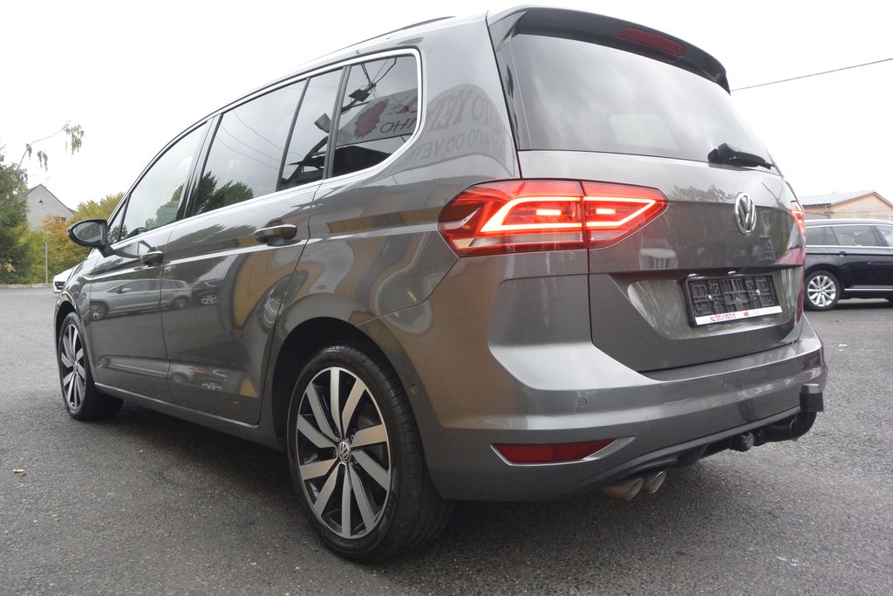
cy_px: 298
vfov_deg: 45.0
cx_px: 446
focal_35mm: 29
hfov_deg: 63.7
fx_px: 719
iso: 720
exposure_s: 1/60
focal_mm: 11
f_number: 3.5
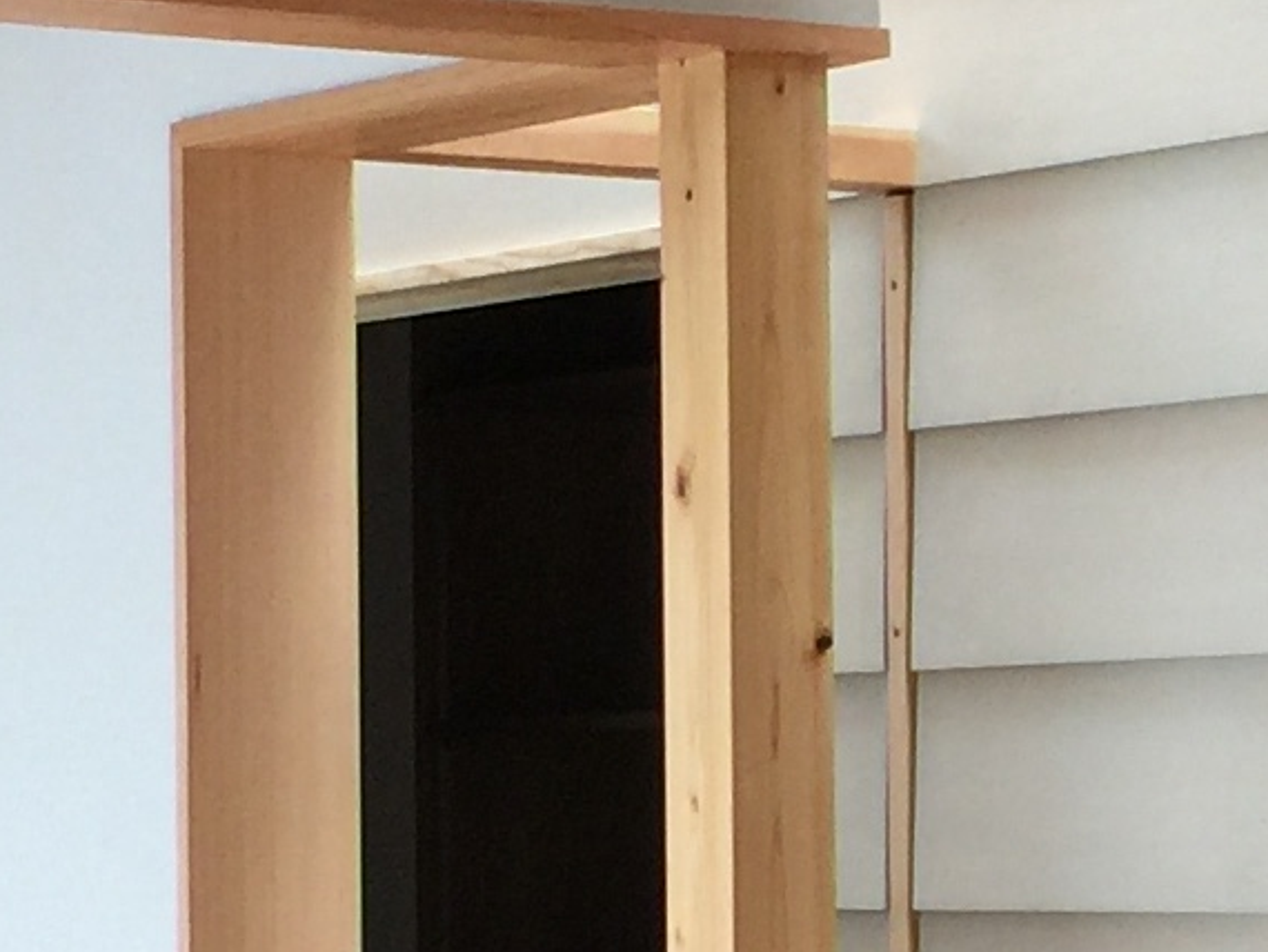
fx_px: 6083
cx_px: 1188
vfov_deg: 8.9
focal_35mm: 166
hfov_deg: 11.8
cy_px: 939
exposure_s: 1/30
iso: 32
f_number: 2.2
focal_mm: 4.15
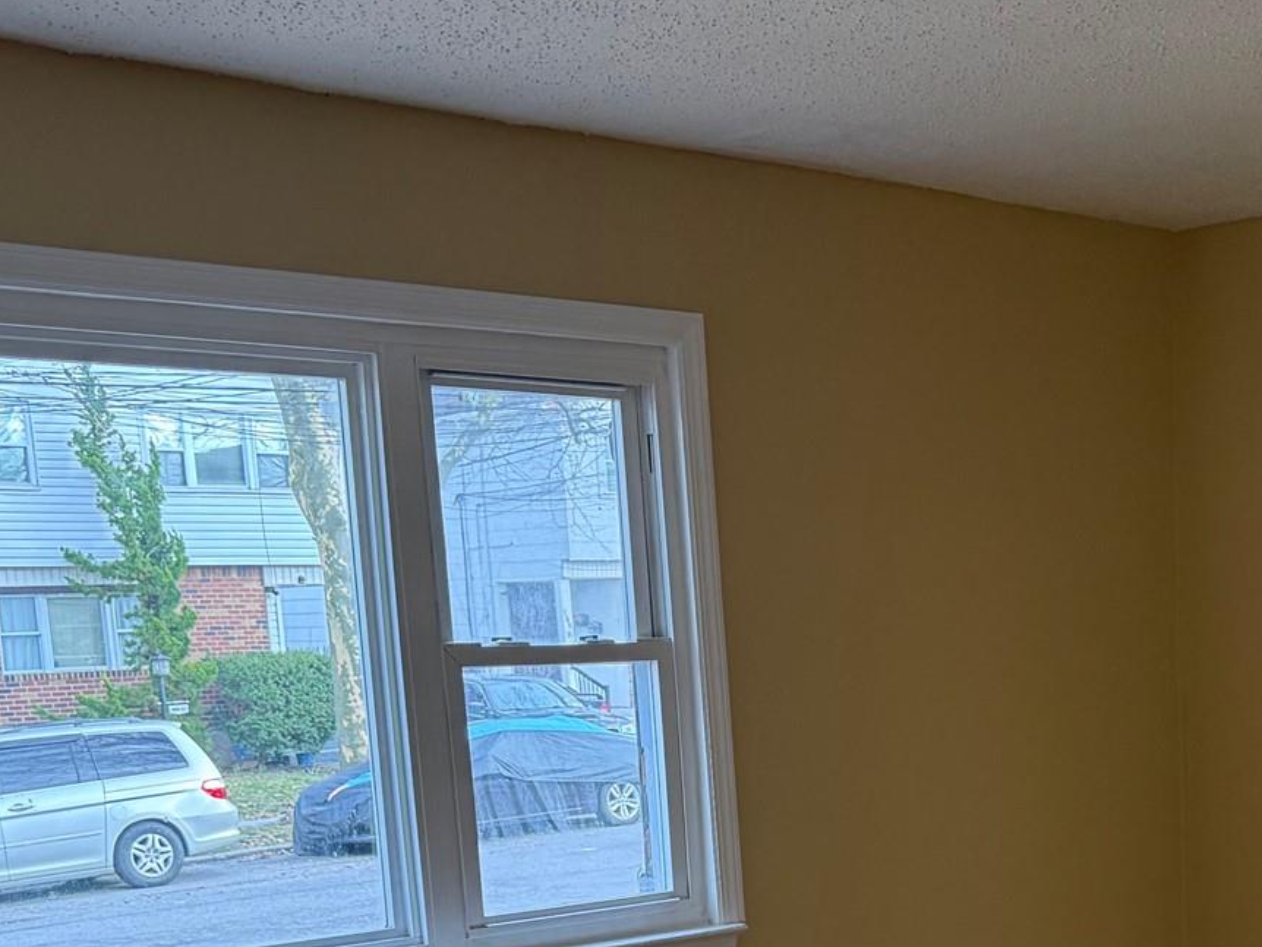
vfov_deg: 24.3
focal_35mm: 57
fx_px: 2079
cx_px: 1050
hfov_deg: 32.6
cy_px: 987
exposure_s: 1/120
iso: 250
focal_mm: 6.76
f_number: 1.78
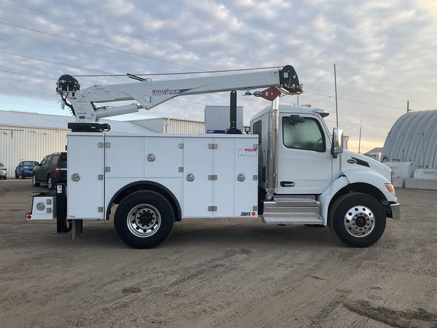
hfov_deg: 61.7
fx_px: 366
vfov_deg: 48.2
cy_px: 164
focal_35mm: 29
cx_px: 218
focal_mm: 3
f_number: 1.8
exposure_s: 1/210
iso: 20
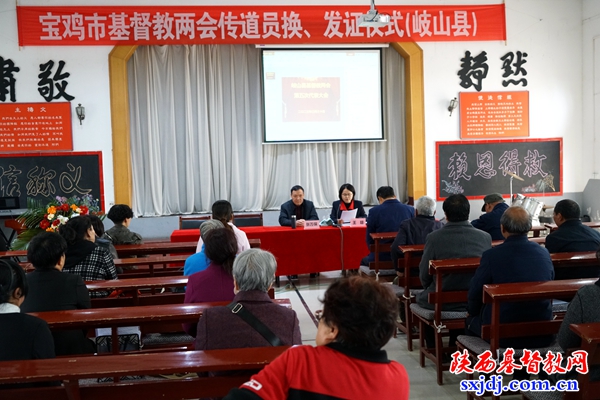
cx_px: 300
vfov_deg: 36.9
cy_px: 200
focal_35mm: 36
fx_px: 600
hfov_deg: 53.1
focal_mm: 36
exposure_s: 1/160
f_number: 4
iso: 5000
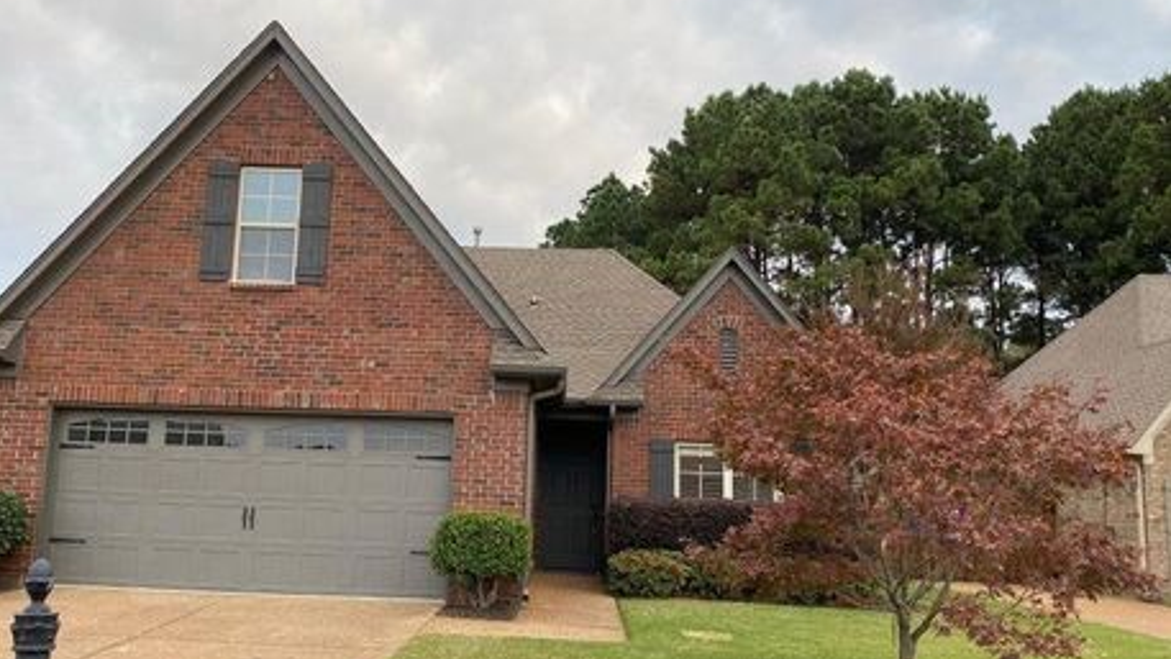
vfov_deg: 37.7
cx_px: 533
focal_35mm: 31
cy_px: 358
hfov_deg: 62.5
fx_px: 963
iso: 32
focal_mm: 4.25
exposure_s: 1/502
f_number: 1.8
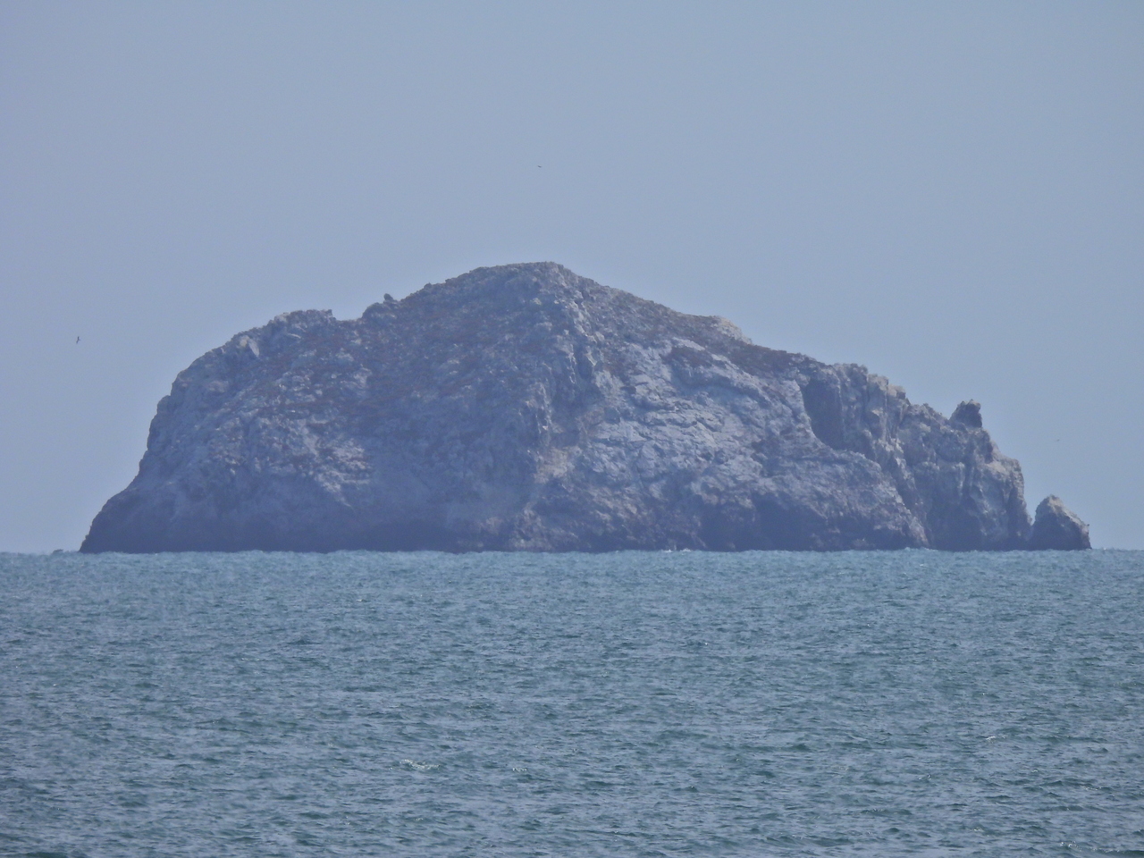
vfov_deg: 1.5
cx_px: 572
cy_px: 429
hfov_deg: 2.0
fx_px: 33048
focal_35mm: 1000
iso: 100
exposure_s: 1/1600
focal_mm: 178
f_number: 5.6
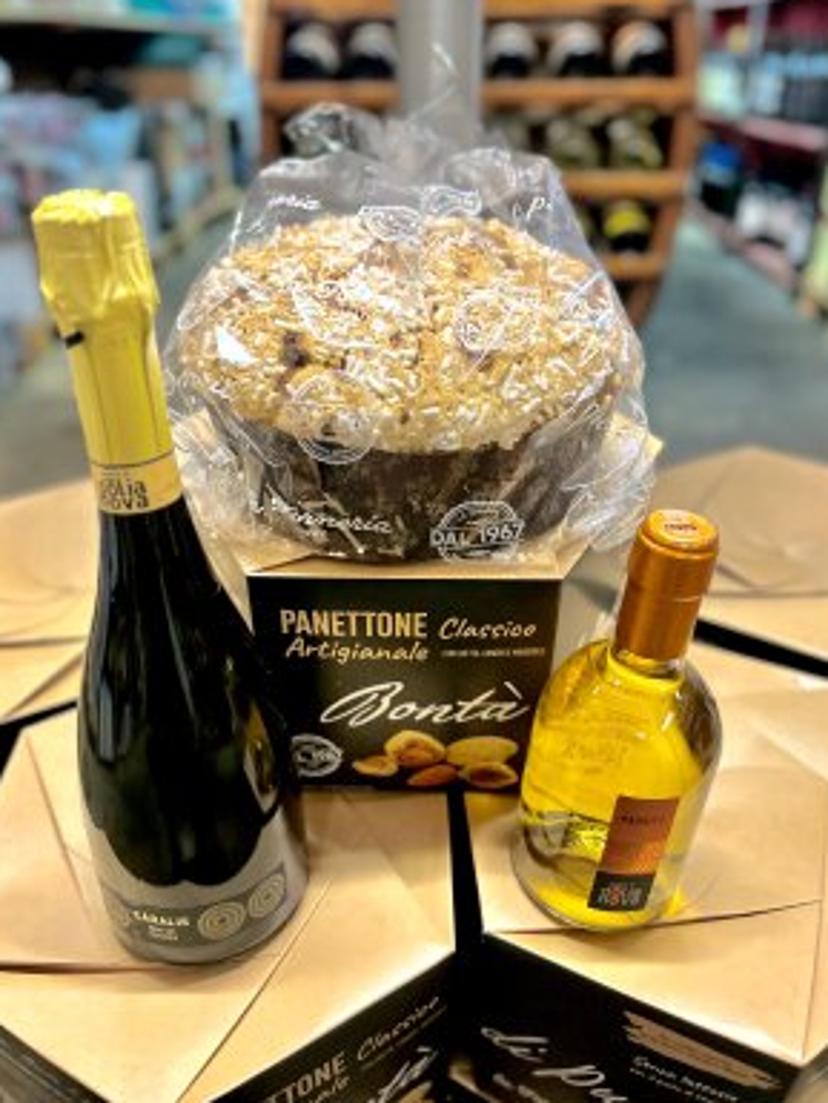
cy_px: 533
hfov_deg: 51.4
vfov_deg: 65.3
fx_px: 861
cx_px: 418
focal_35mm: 27
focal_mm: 5.7
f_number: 1.5
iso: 400
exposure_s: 1/50
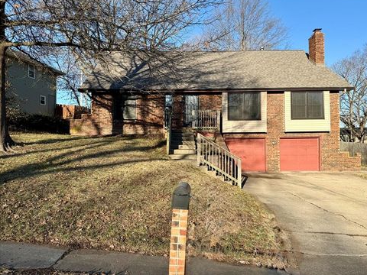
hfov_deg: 69.4
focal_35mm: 25
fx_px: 265
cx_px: 190
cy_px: 133
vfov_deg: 54.9
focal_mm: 6.76
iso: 80
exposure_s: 1/2000
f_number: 1.78
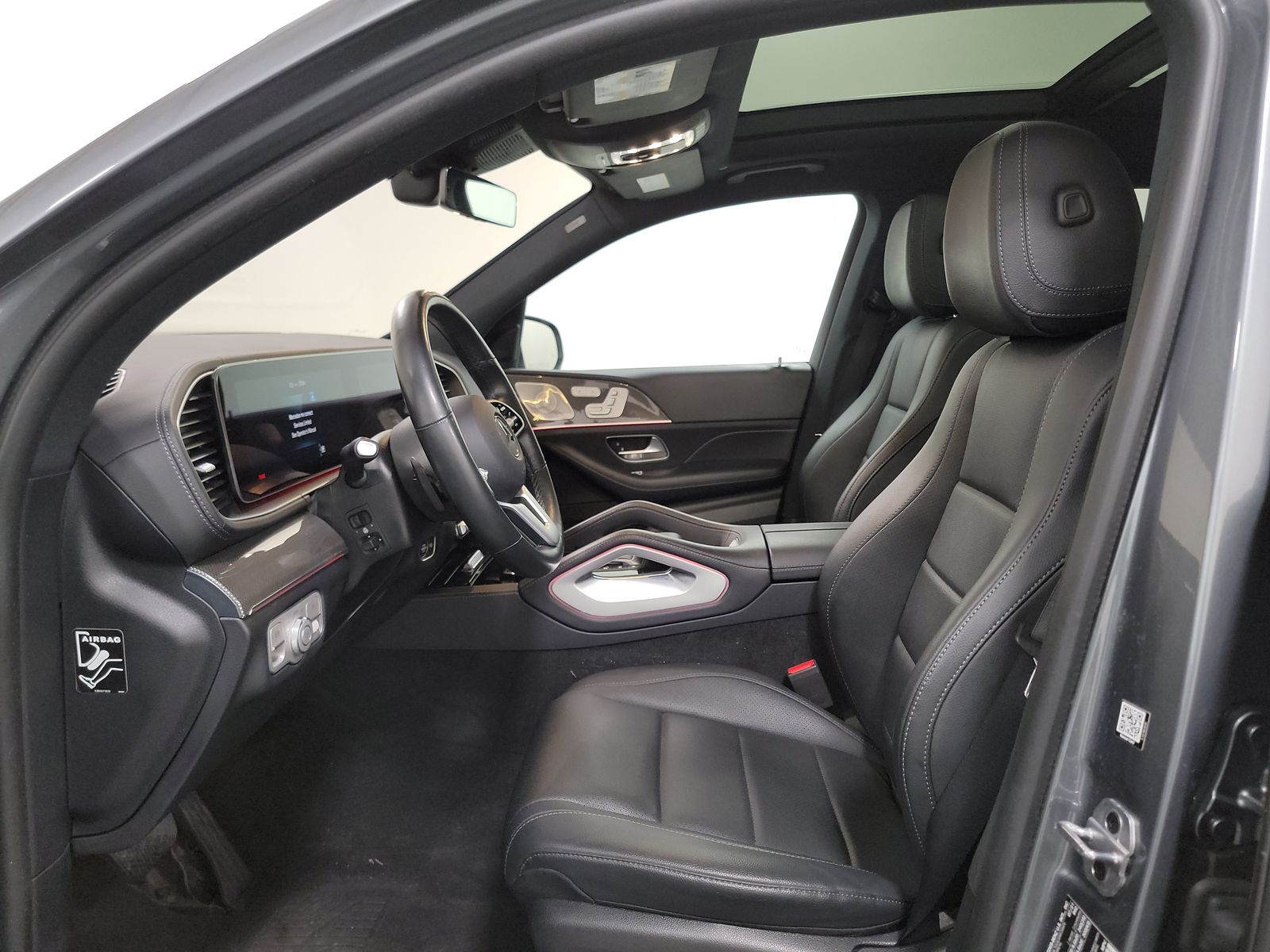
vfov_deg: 56.8
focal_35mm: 24
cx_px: 635
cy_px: 476
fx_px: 881
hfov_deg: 71.6
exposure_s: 1/59
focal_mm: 6.7
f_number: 1.8
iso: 562
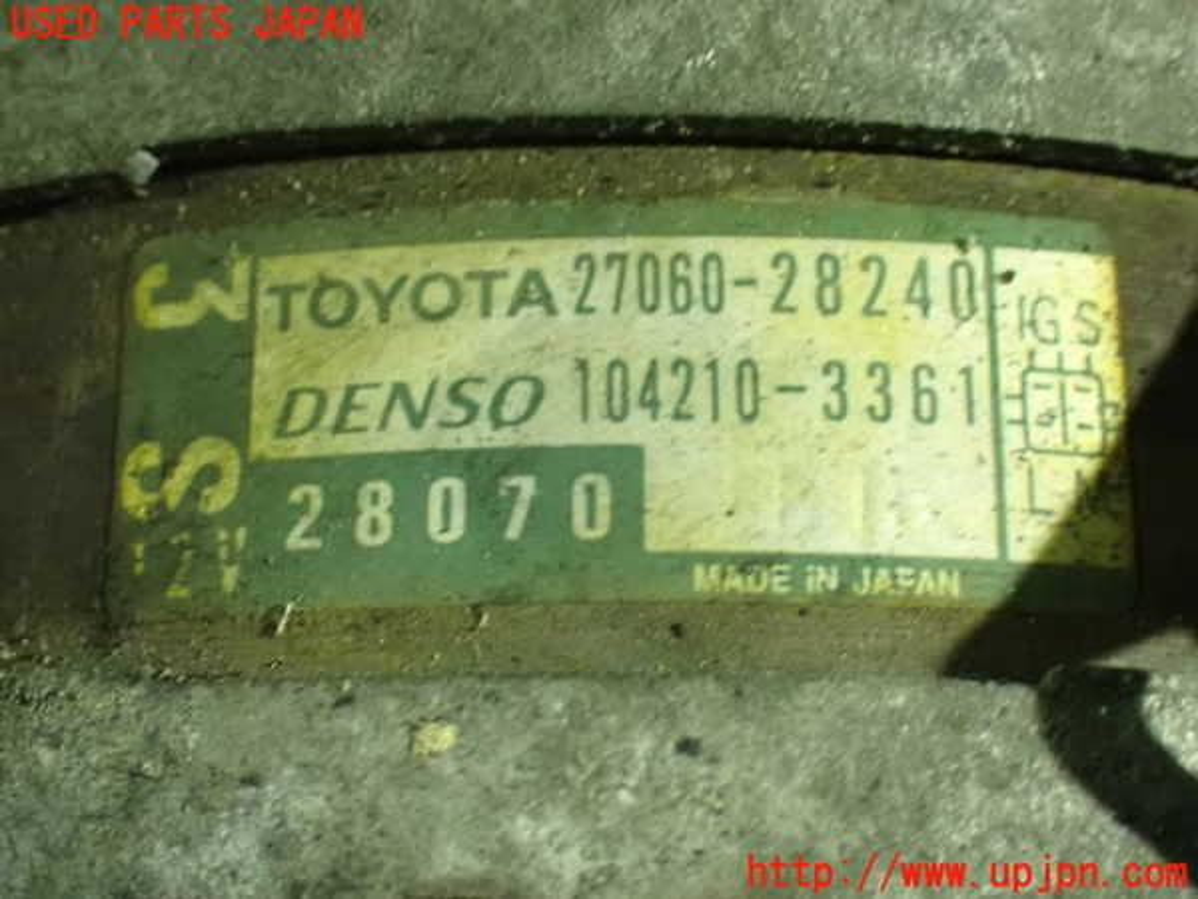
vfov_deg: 21.9
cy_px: 450
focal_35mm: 67
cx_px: 599
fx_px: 2319
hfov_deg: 29.0
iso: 1600
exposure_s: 1/13
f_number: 3.8
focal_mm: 11.88
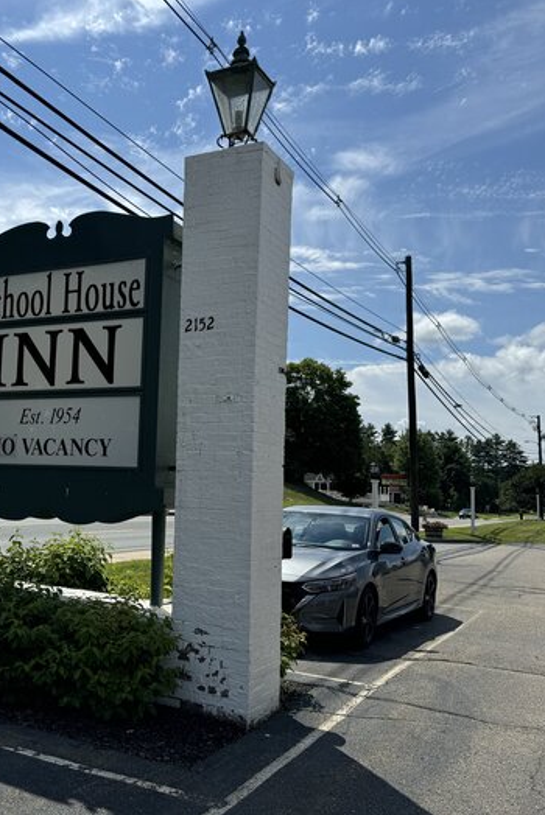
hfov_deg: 38.0
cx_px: 140
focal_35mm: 34
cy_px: 401
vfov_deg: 55.8
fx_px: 771
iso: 80
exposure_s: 1/9009
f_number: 1.78
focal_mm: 6.76
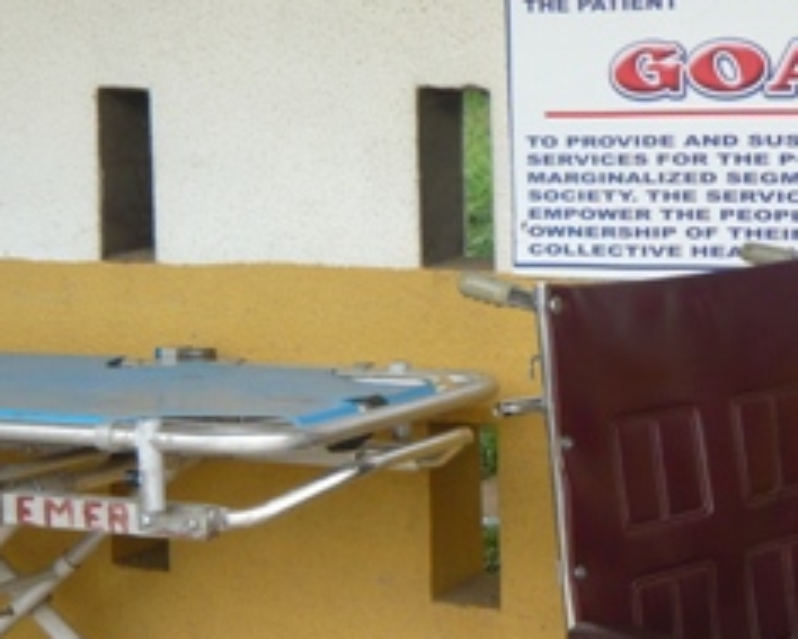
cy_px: 193
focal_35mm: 74
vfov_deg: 20.6
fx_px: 1748
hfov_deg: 25.1
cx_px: 676
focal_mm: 4.6
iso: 100
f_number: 2.8
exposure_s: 1/250
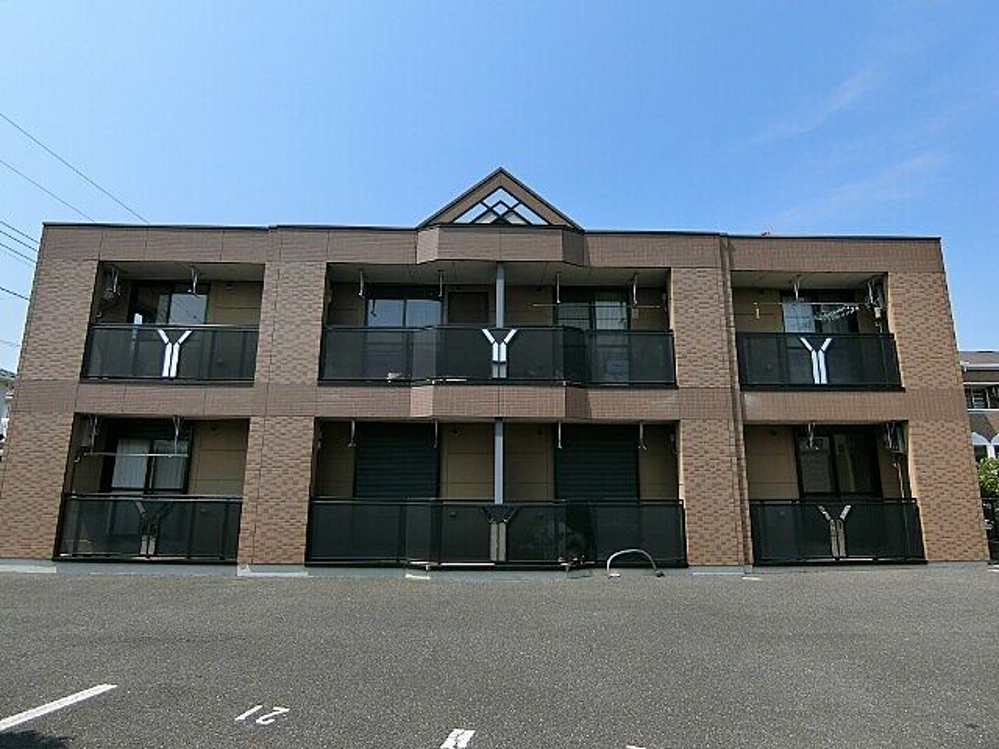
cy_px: 374
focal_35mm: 19
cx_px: 500
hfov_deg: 84.7
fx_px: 548
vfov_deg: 68.7
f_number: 6.9
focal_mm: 4.06
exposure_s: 1/320
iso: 80
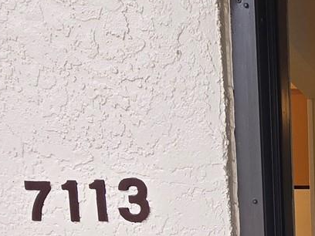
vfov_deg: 24.0
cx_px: 422
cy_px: 330
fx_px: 464
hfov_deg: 29.3
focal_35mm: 51
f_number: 2.2
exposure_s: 1/60
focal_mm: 2.2
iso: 80
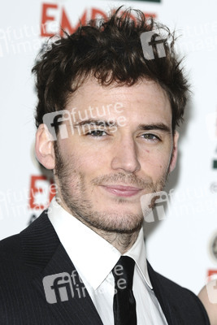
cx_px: 108
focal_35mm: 218
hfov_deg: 6.3
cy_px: 162
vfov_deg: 9.5
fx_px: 1965
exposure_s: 1/200
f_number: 4.5
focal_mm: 145
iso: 200
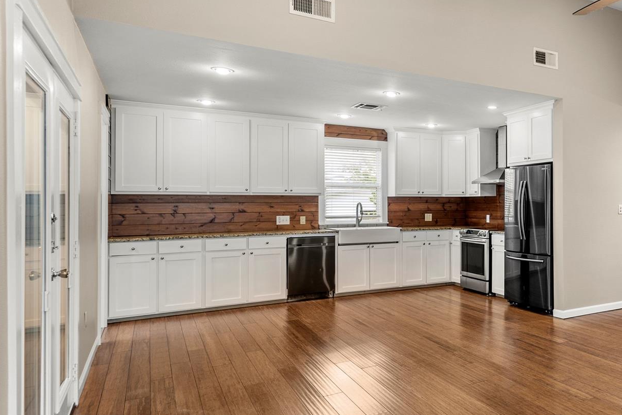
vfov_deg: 47.9
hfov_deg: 60.6
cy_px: 198
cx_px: 518
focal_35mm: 27
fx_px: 466
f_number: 8
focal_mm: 16
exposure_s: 1/8
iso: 250
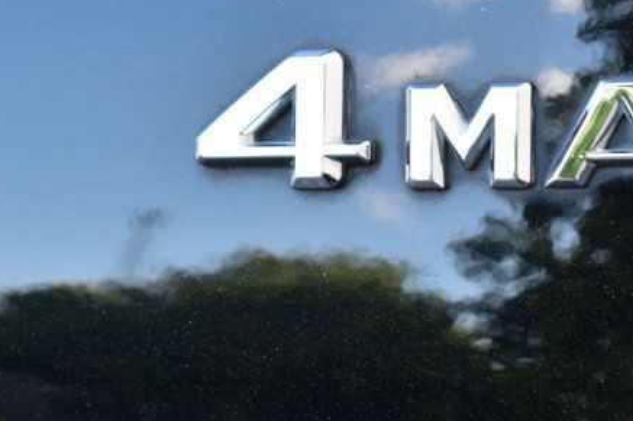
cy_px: 85
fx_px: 3395
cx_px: 492
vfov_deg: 7.1
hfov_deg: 10.6
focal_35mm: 193
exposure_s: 1/60
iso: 400
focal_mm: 55
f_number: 8
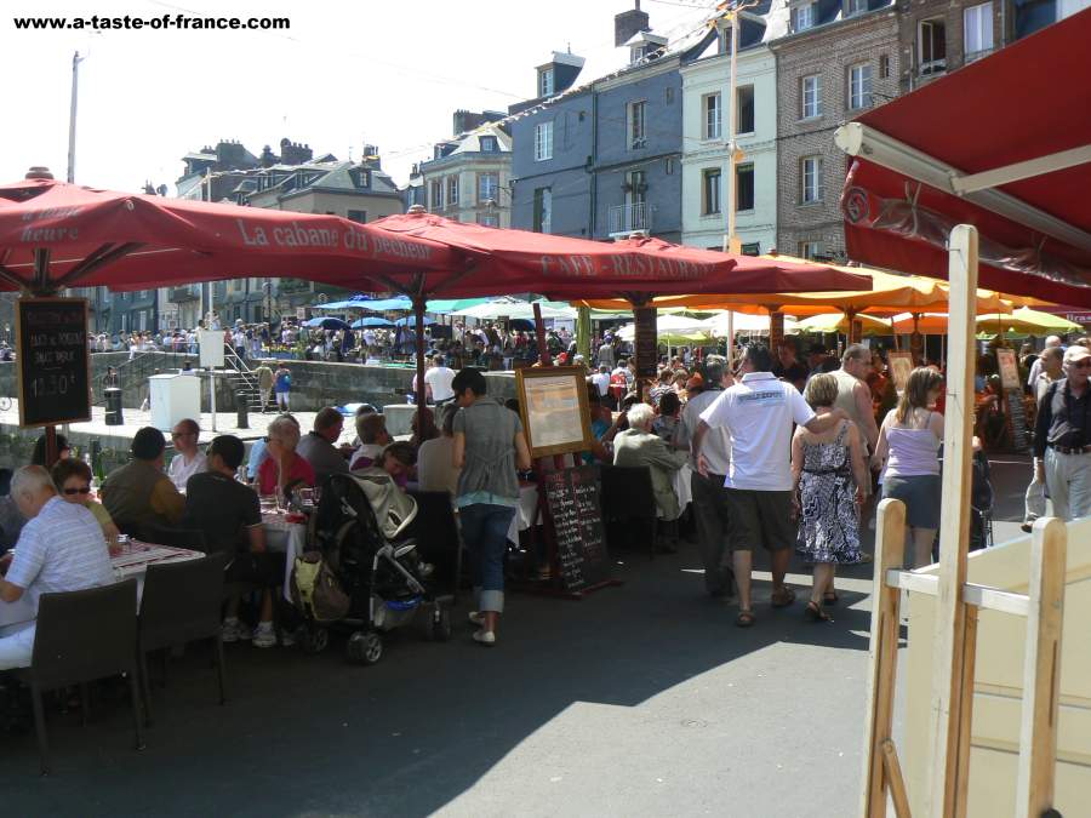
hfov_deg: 51.4
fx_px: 1135
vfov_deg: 39.7
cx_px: 546
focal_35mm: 36
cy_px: 409
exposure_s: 1/250
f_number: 5.6
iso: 80
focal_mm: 6
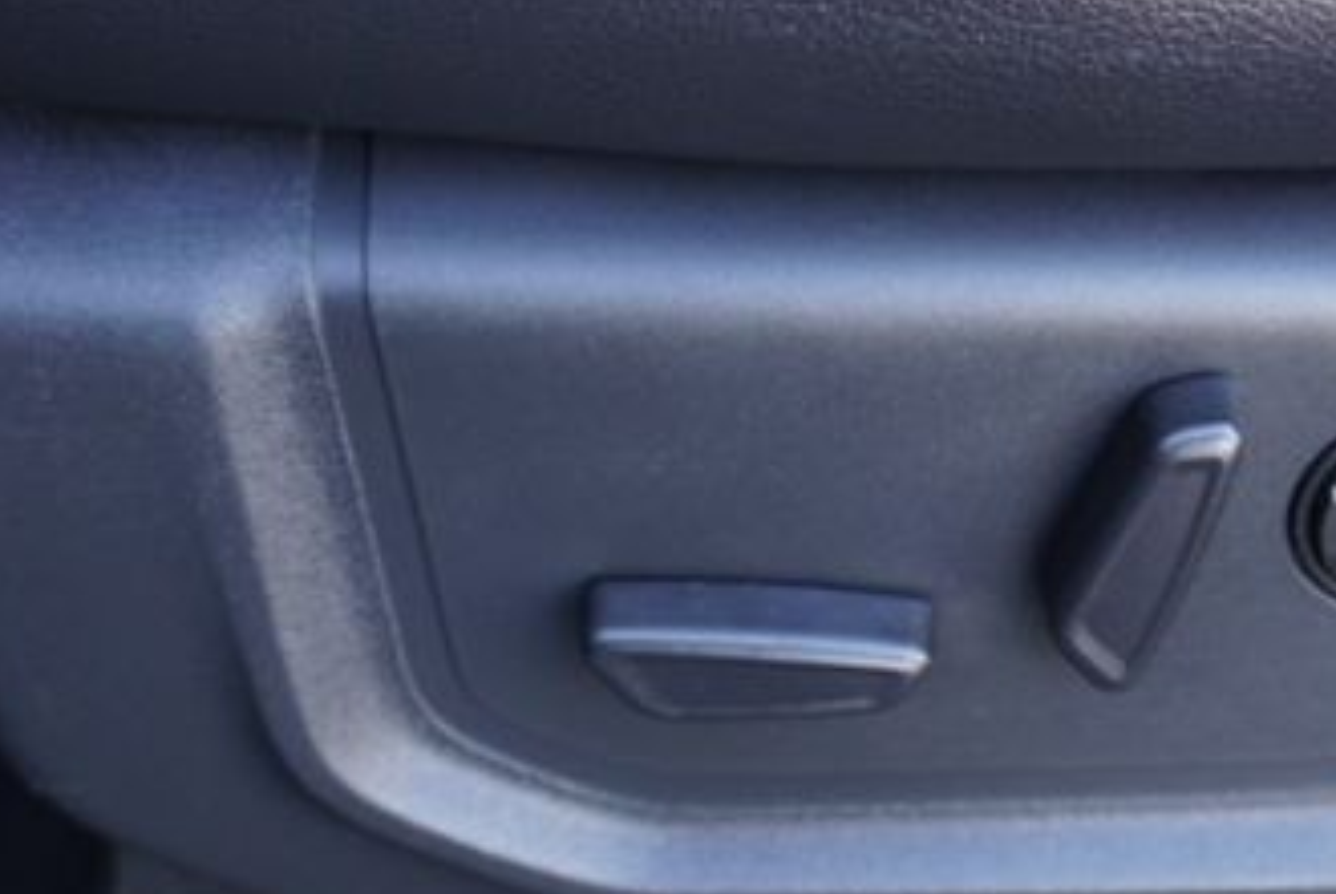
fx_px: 2378
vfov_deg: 21.2
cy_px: 587
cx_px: 996
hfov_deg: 30.9
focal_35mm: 64
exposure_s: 1/60
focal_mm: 22
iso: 640
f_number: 4
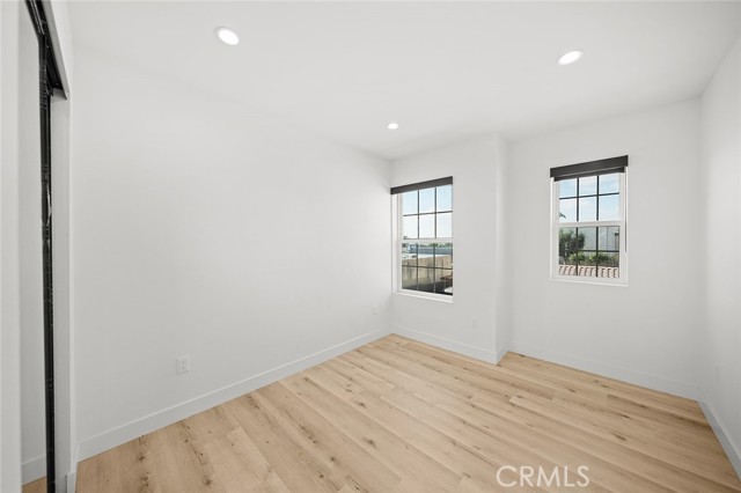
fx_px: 247
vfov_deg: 89.9
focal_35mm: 12
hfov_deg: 112.6
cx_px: 370
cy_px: 246
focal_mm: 12
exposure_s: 1/60
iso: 640
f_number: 4
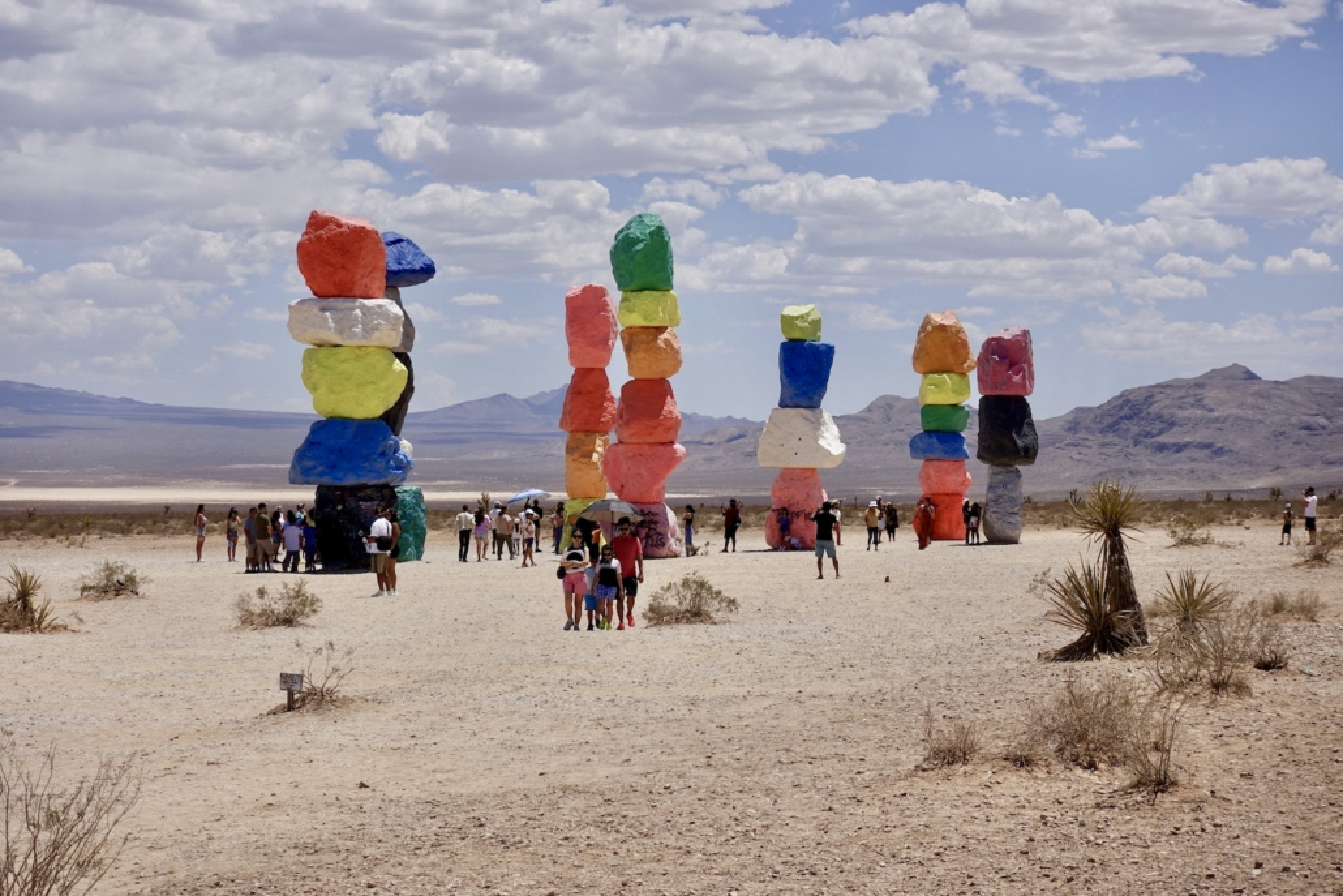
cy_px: 448
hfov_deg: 28.8
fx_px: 2612
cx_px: 672
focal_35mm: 70
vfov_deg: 19.5
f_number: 5.6
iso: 125
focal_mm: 25.7
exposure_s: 1/160
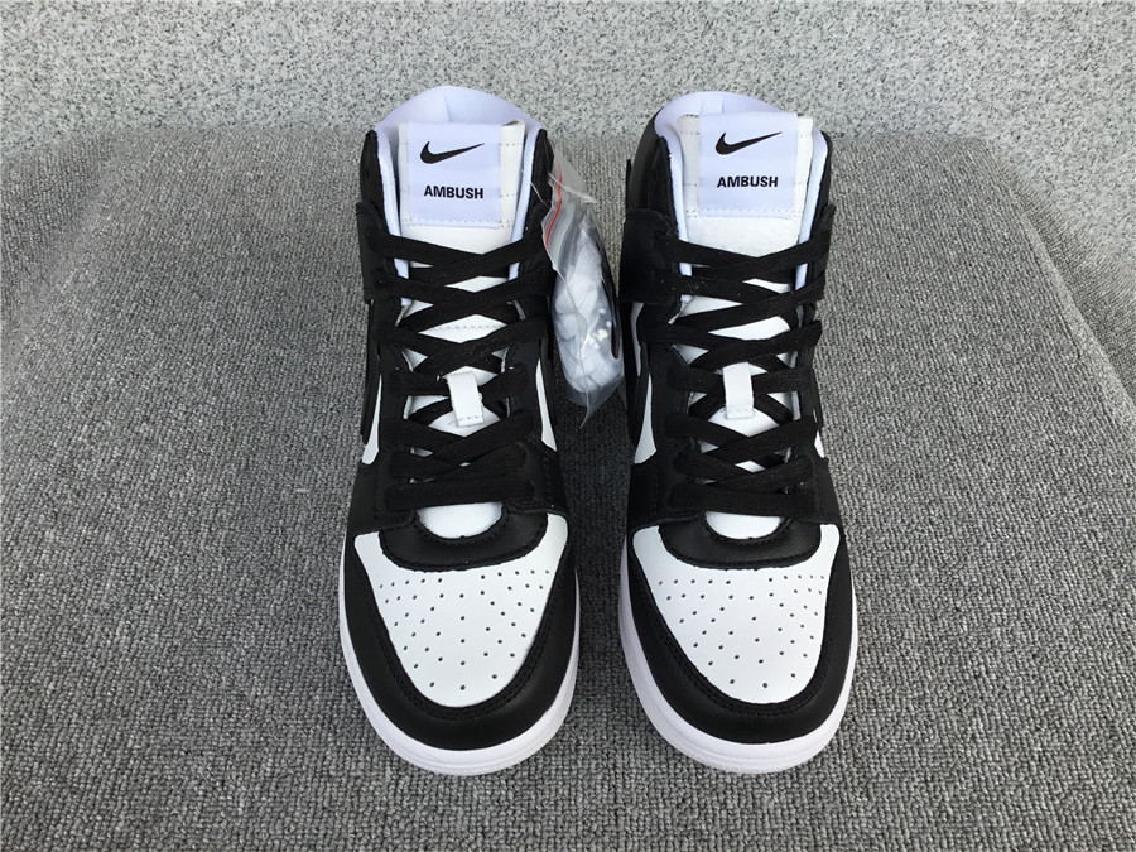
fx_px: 1017
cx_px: 568
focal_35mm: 31
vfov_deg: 45.4
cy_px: 426
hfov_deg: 58.4
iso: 25
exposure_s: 1/362
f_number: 2.4
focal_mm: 3.3
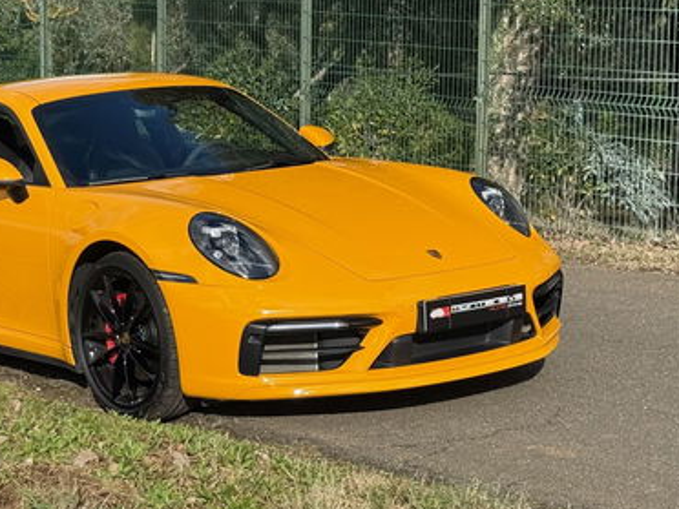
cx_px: 177
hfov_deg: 19.7
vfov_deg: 14.9
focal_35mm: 99
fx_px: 1942
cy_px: 212
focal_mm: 6.76
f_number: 1.78
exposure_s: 1/3226
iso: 64
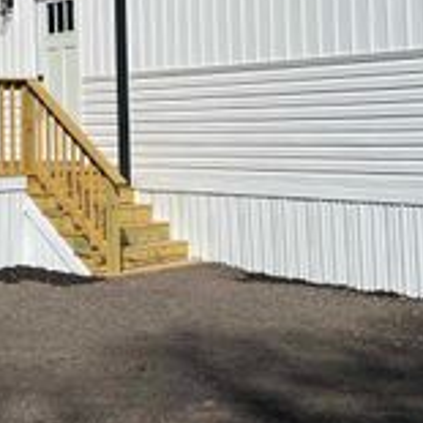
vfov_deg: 23.0
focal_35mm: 74
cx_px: 131
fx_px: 1023
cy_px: 75
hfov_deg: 23.2
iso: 50
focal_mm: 5.7
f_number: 1.5
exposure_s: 1/14286
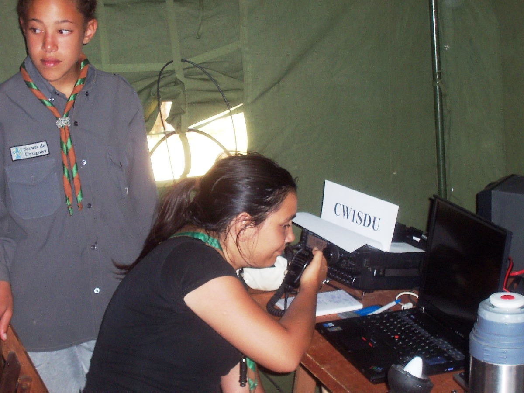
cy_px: 196
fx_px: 1075
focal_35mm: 71
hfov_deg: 27.4
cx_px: 262
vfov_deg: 20.7
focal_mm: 10.8
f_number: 4
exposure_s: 1/90
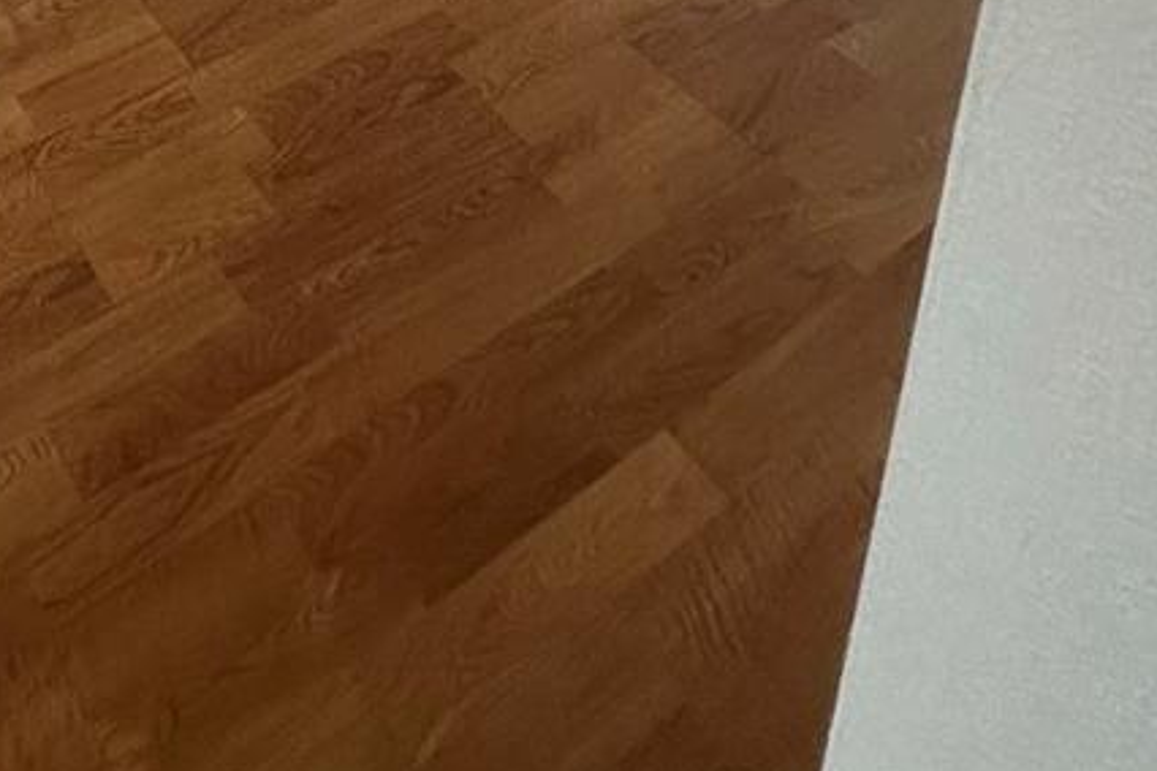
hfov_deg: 40.7
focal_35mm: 41
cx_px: -30
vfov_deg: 19.0
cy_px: -779
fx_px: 1318
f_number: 2.2
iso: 160
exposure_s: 1/120
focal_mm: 2.22
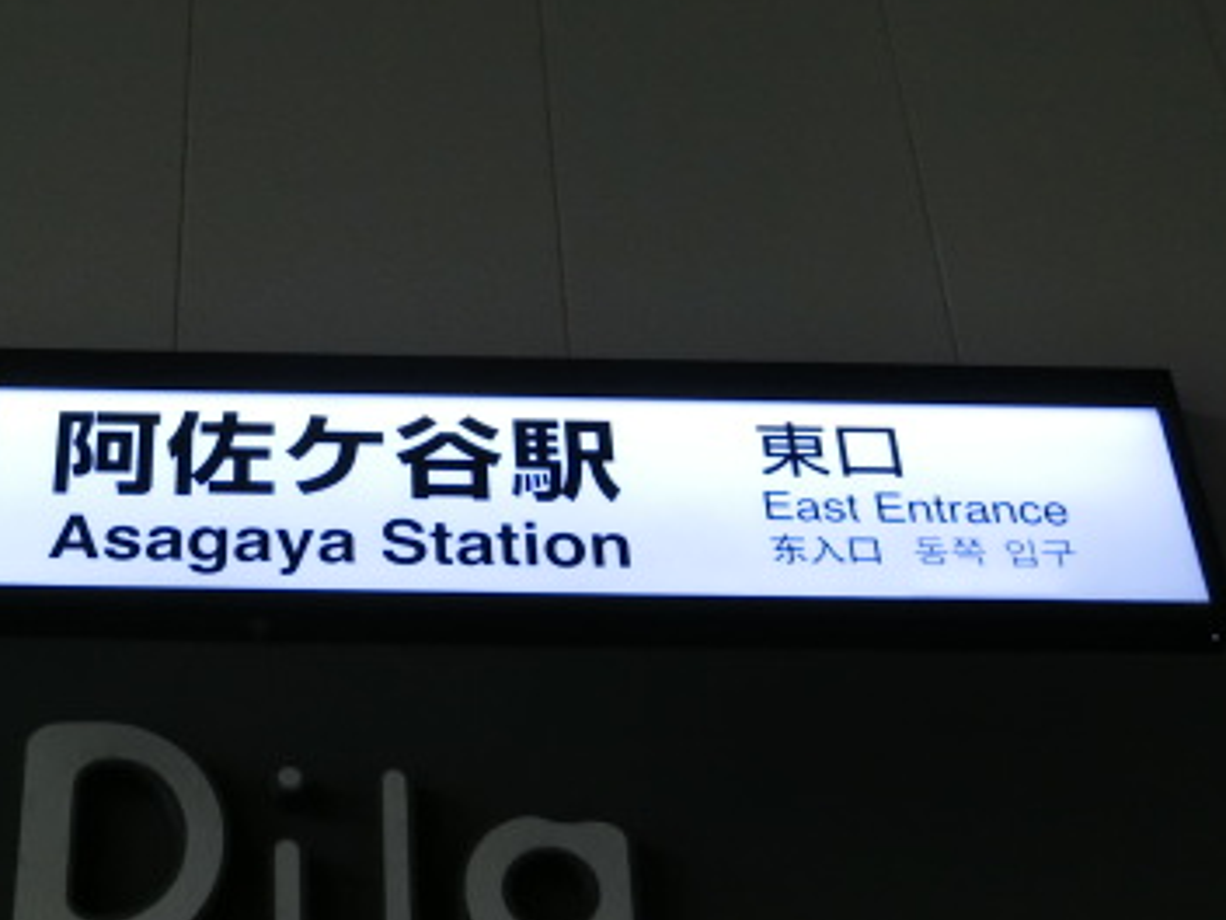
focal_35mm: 71
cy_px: 390
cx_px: 317
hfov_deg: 27.1
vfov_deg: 20.7
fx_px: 2515
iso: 400
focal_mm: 6.9
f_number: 4.1
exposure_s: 1/100
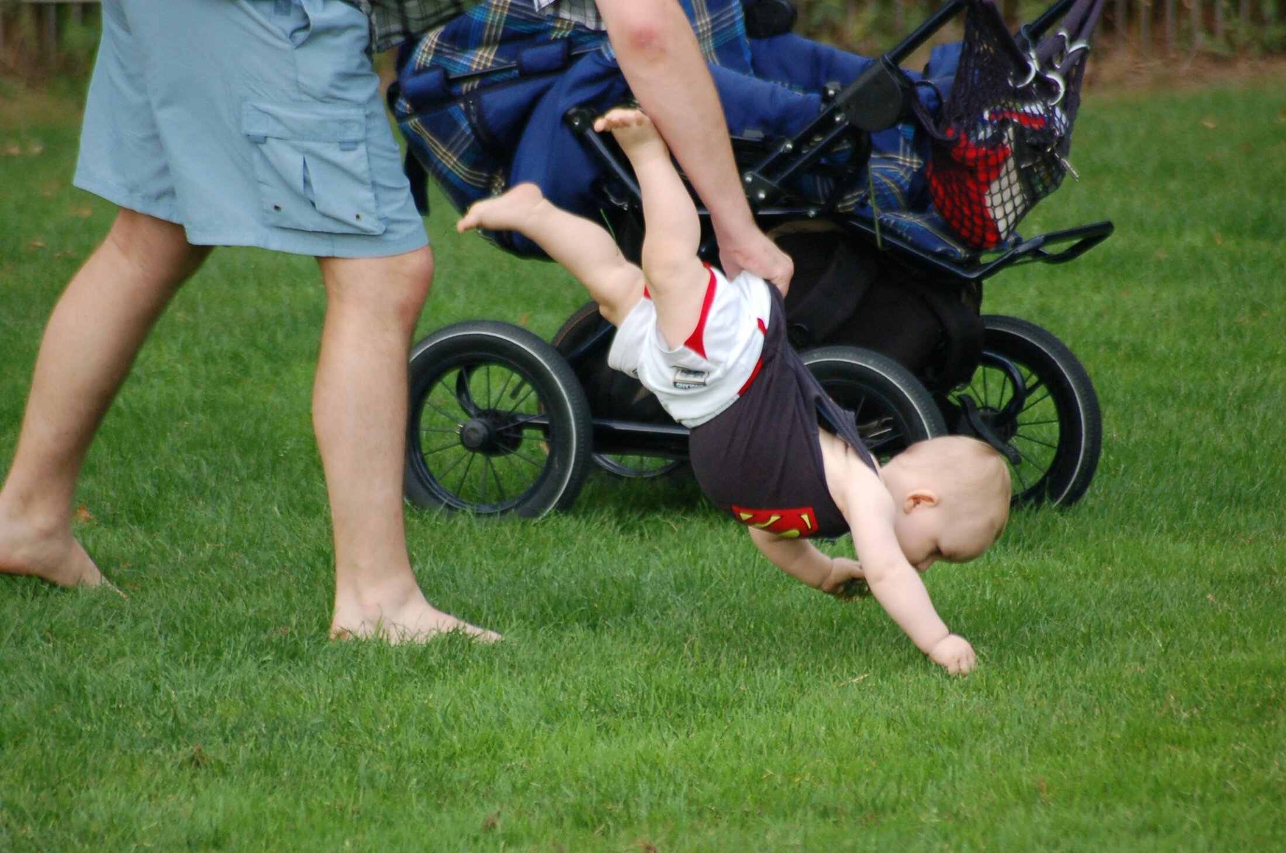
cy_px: 426
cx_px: 643
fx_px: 16045
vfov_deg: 3.0
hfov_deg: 4.6
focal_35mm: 450
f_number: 5.6
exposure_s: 1/500
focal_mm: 300
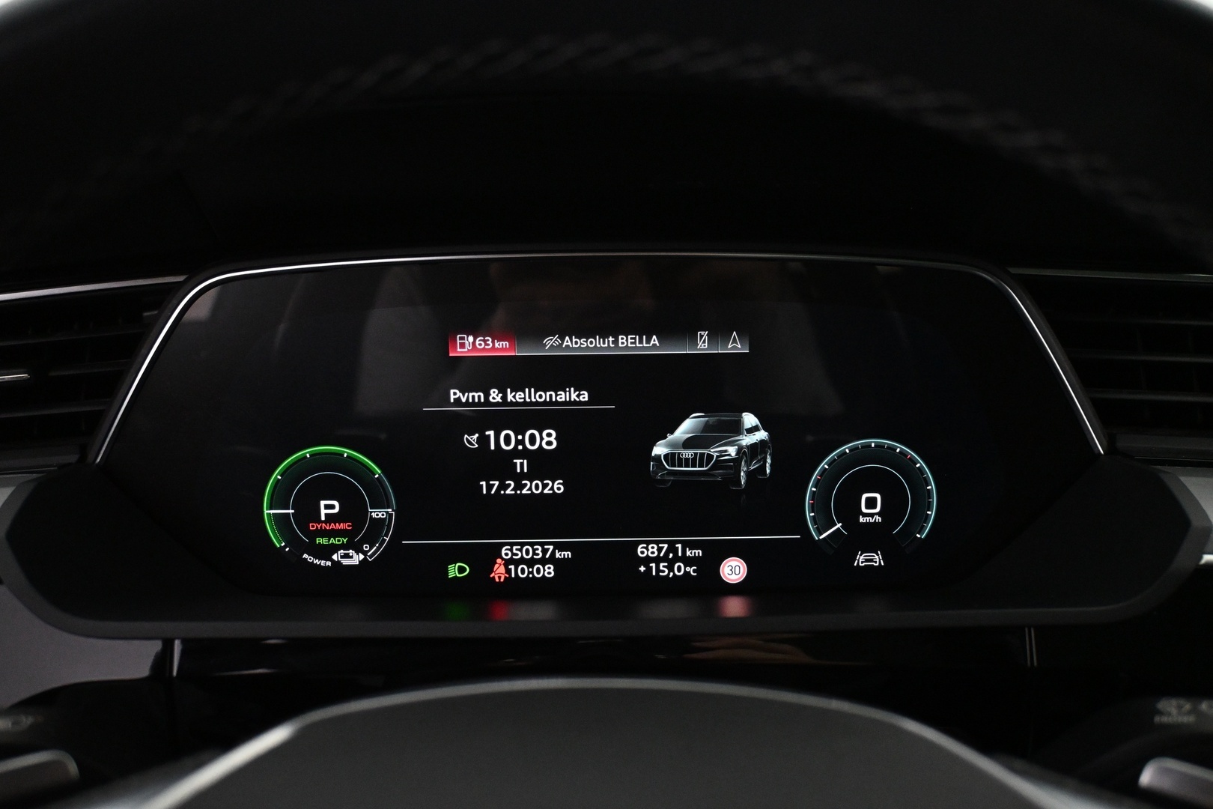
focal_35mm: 31
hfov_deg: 60.7
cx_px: 606
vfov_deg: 42.6
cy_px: 404
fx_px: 1036
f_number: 3.8
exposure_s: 1/80
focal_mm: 20.5
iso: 4000
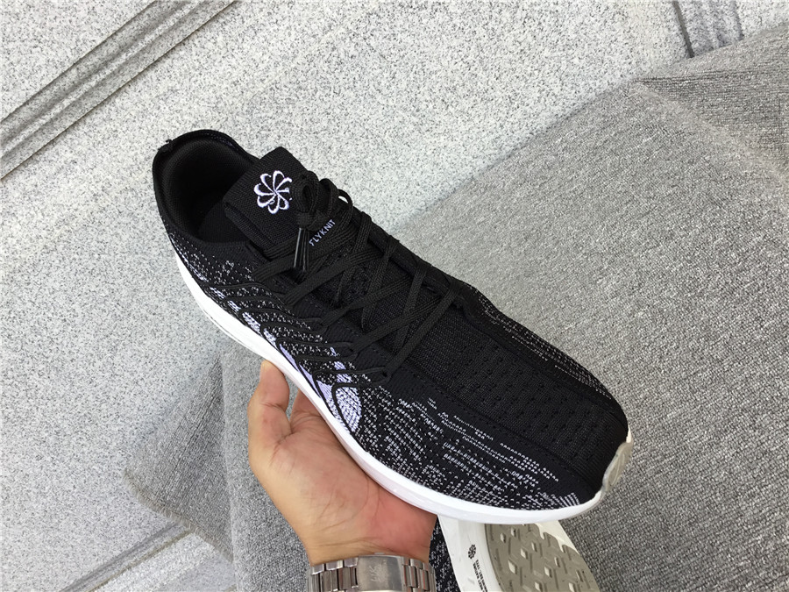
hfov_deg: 58.4
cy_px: 296
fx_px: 707
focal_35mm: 31
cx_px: 394
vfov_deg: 45.4
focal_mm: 3.3
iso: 25
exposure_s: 1/100
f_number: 2.4
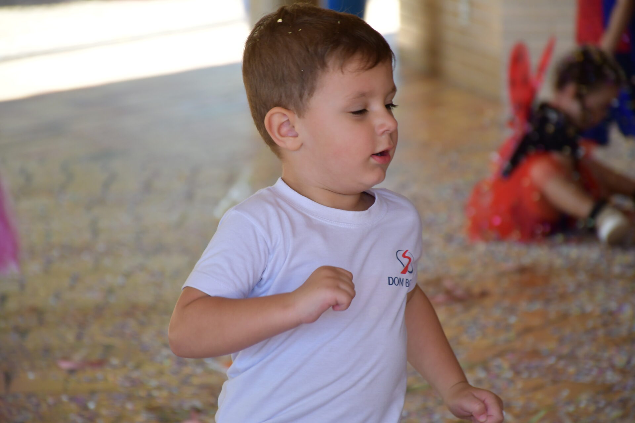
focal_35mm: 183
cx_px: 318
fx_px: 3228
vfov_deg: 7.5
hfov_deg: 11.2
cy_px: 212
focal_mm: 122
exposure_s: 1/250
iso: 900
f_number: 5.6
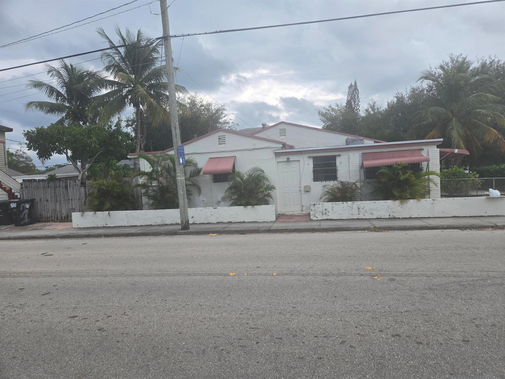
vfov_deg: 58.9
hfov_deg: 73.9
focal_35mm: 23
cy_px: 190
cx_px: 252
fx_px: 336
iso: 80
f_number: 1.8
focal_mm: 5.4
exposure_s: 1/1804
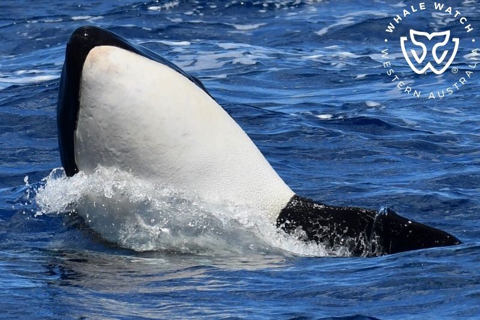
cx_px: 240
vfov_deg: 3.8
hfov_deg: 5.7
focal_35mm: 360
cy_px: 160
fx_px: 4799
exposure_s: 1/2000
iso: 400
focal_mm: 240
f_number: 8
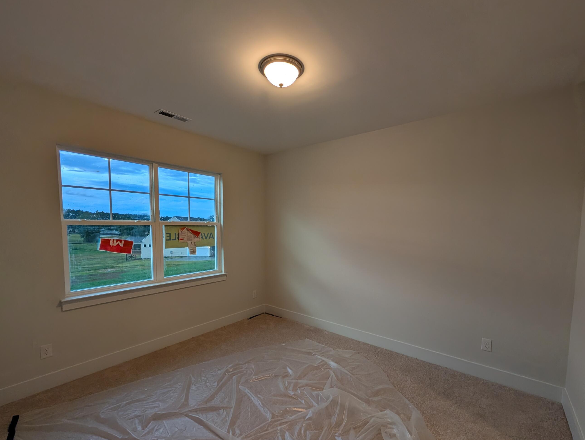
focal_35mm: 14
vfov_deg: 85.6
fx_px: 237
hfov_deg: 102.0
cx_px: 297
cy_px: 241
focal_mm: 2.02
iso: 73
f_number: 1.7
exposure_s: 1/120
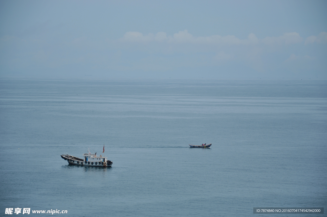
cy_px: 108
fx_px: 1428
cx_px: 164
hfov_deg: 13.1
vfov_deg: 8.7
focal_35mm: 158
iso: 100
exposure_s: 1/1000
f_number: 5.6
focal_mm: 105
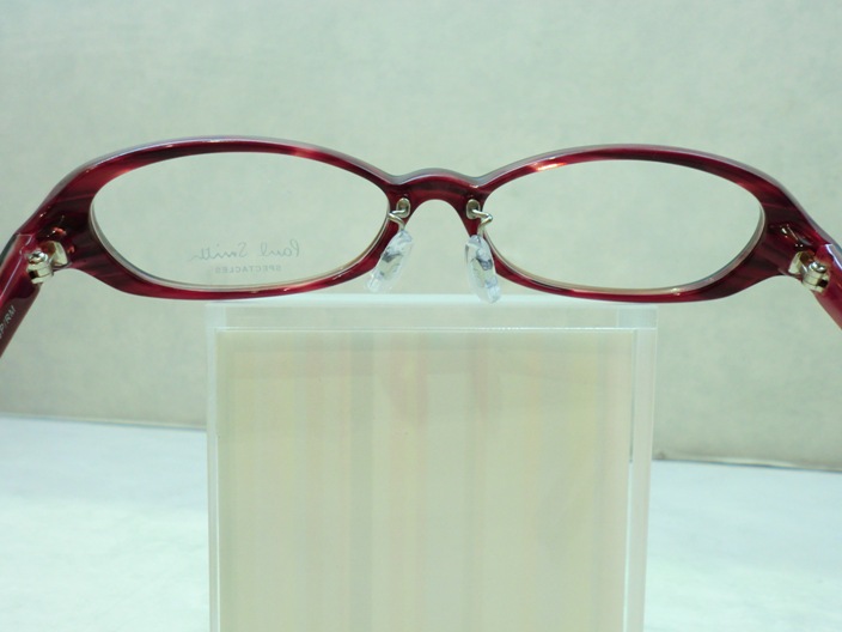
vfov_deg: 44.2
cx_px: 421
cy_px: 316
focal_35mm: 32
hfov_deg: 56.8
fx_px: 778
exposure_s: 1/60
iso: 125
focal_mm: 5.8
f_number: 3.5
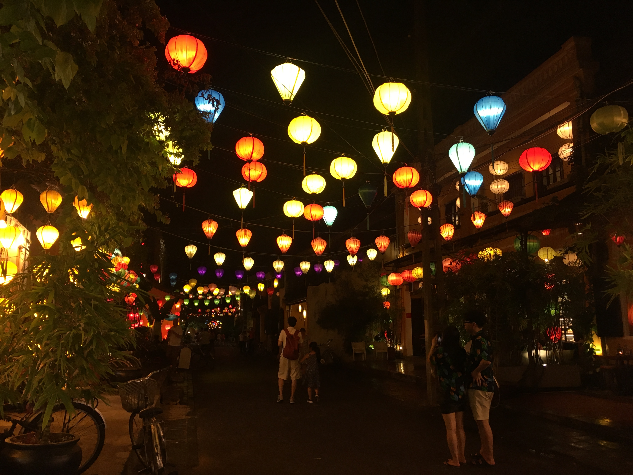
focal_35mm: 29
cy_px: 238
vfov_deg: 48.2
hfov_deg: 61.7
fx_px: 530
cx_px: 316
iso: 80
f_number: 2.2
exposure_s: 1/33
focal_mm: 4.15
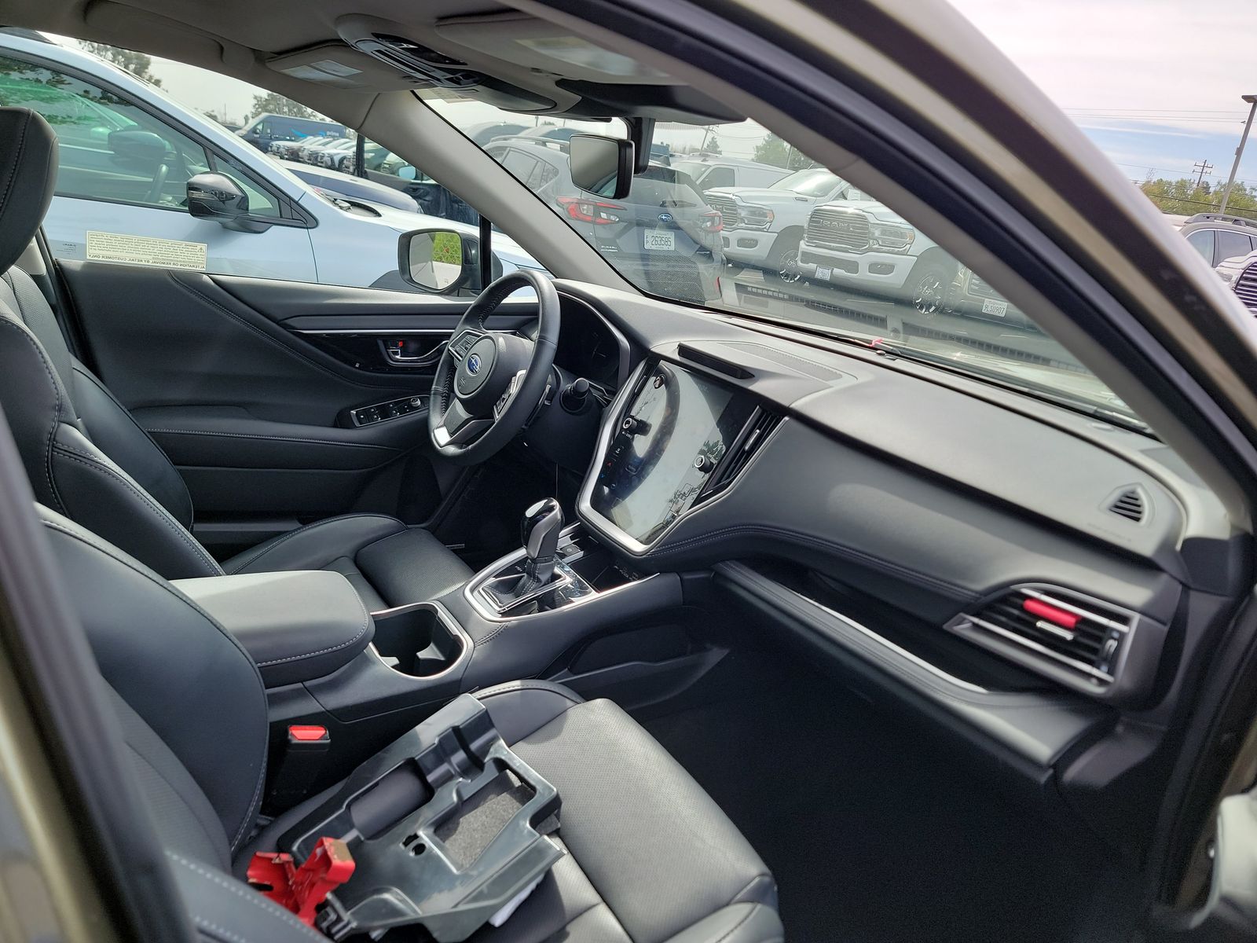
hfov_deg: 71.6
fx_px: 872
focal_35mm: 24
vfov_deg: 56.8
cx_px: 628
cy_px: 472
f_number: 1.8
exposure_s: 1/165
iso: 50
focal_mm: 6.7
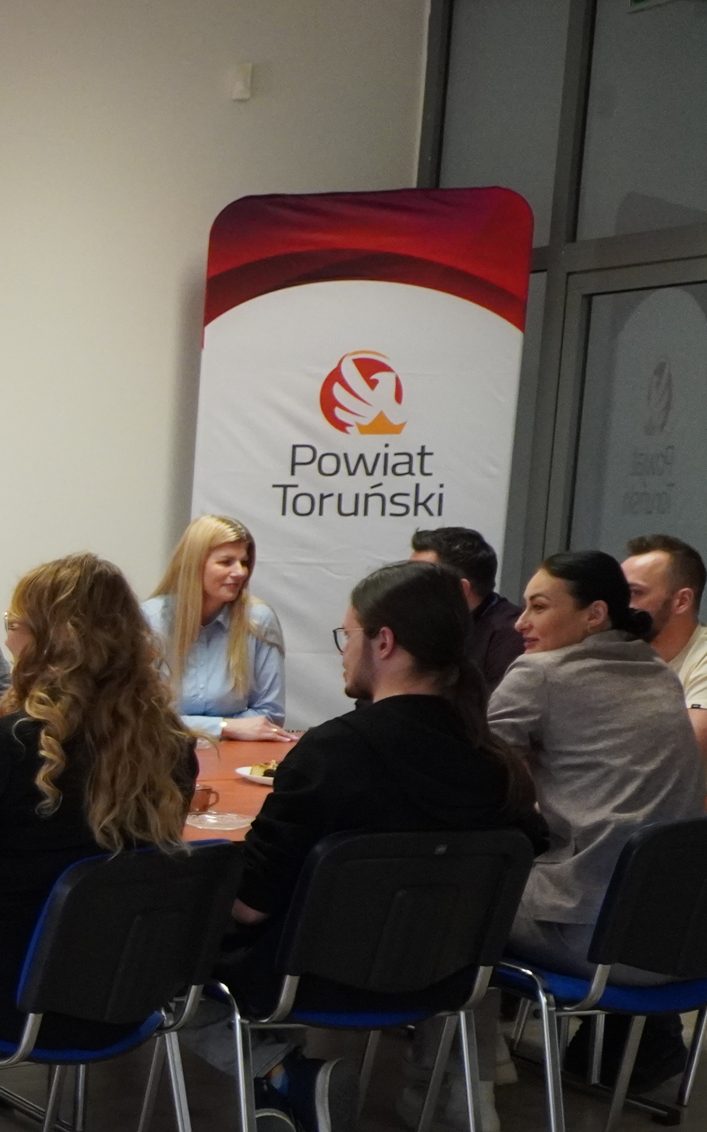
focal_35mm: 67
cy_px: 890
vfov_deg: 30.0
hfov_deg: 16.4
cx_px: -544
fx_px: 2066
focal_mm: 18
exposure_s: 1/160
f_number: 4
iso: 2500
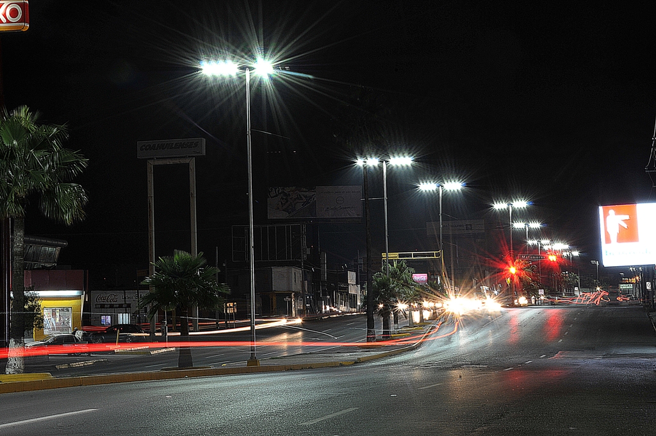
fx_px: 1911
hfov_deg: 19.5
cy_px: 218
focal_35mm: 105
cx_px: 328
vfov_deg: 13.0
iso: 200
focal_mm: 70
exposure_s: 15
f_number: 29
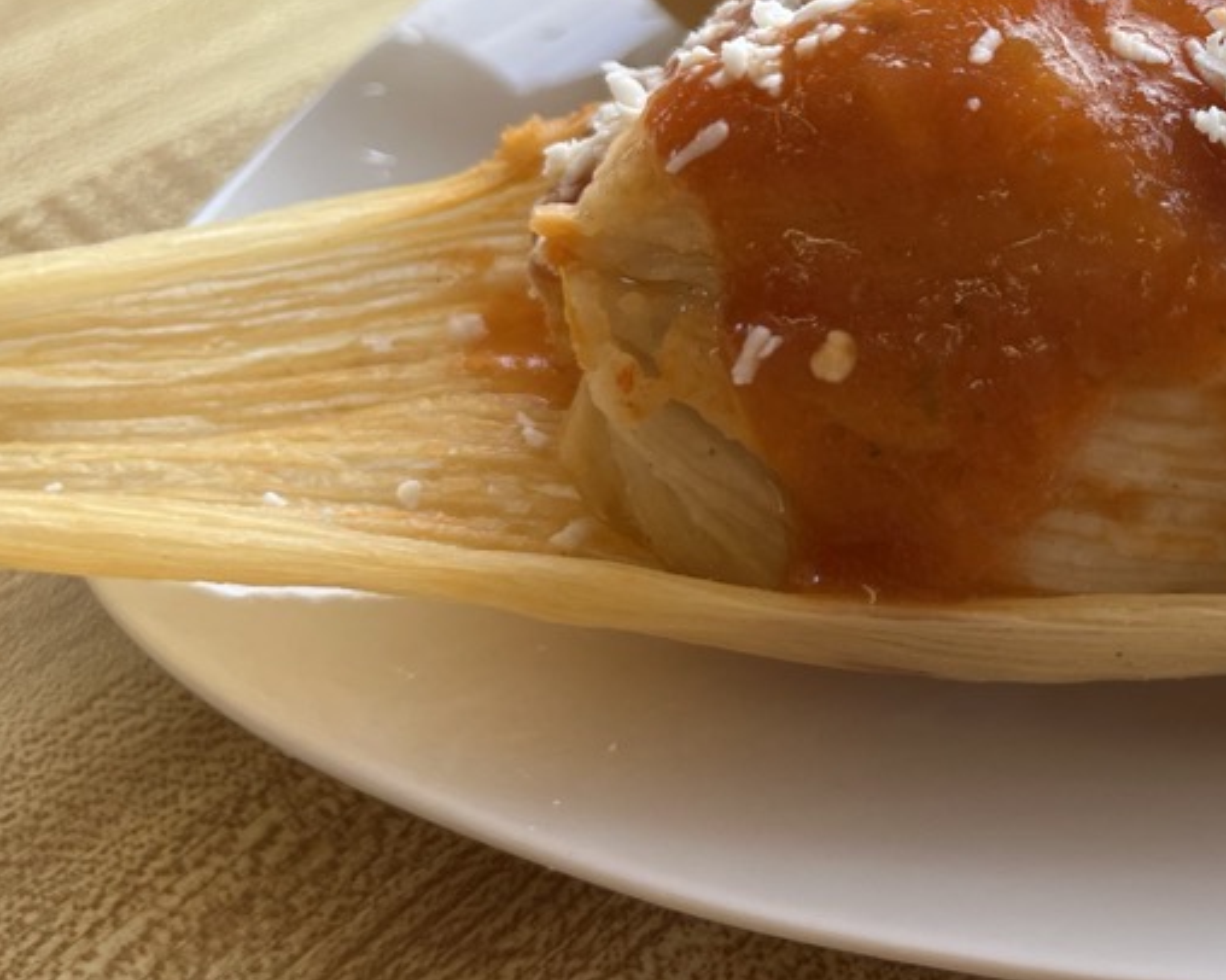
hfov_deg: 29.3
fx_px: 2176
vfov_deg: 24.4
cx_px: 1248
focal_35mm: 60
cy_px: 48
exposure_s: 1/495
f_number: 1.6
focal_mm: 5.1
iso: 50
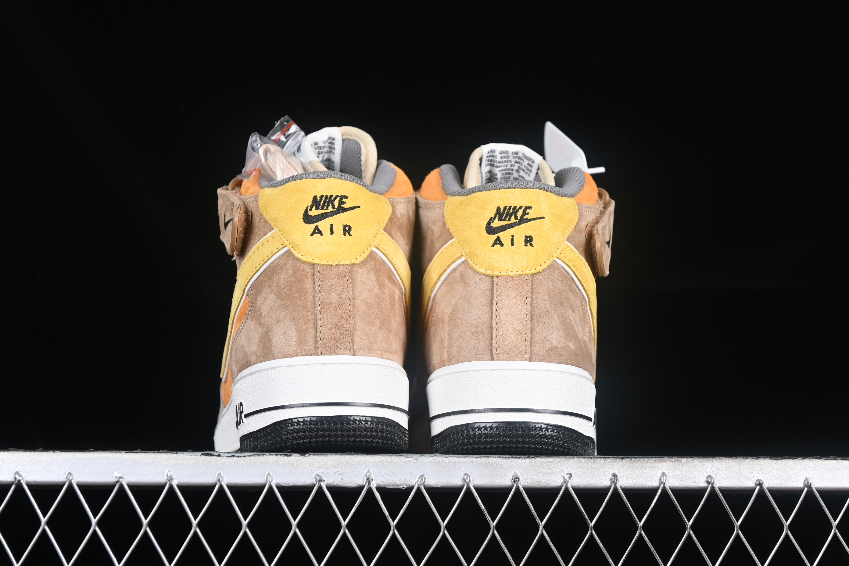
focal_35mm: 75
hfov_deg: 27.0
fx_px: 1769
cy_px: 283
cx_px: 424
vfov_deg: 18.2
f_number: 6.3
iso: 160
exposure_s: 1/60
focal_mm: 50
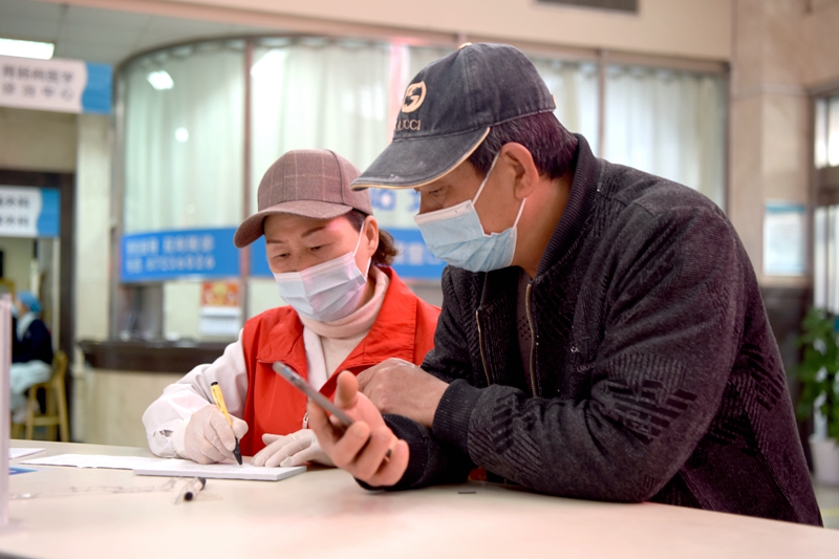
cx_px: 420
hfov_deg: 46.4
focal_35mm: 42
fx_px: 979
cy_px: 280
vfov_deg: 31.9
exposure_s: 1/25
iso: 800
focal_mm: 42
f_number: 2.8
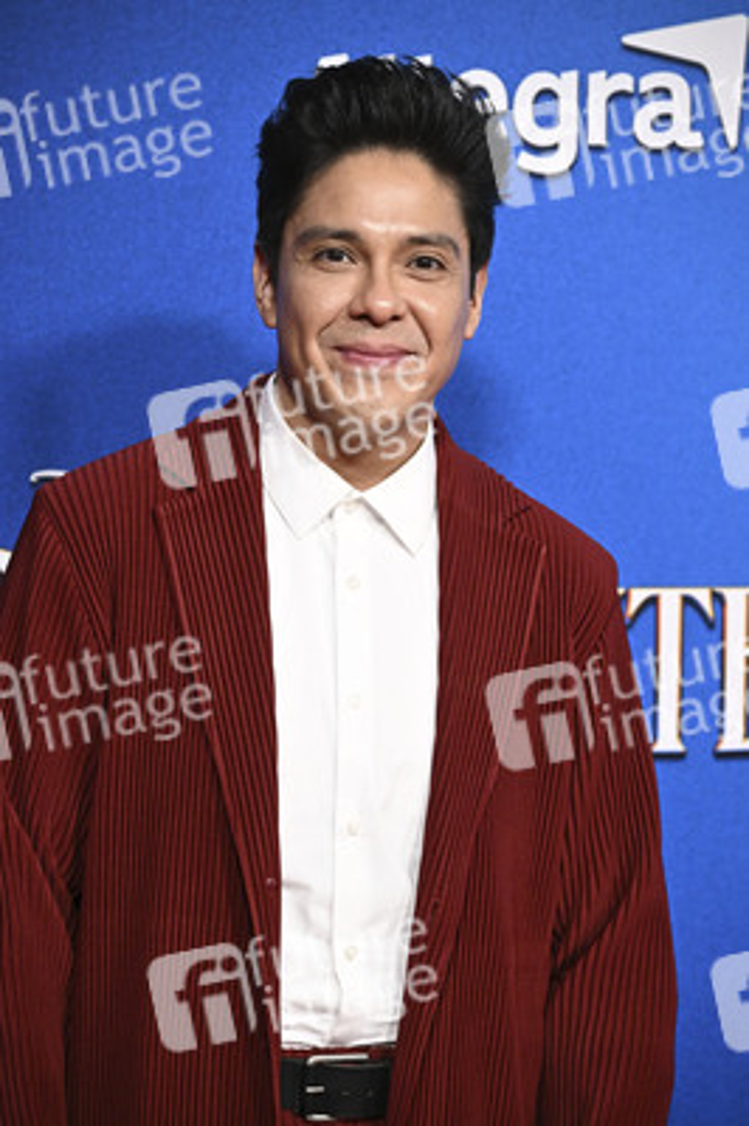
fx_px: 3439
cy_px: 563
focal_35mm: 110
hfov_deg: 12.4
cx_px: 374
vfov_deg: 18.6
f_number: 4.5
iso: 3200
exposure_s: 1/250
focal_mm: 110
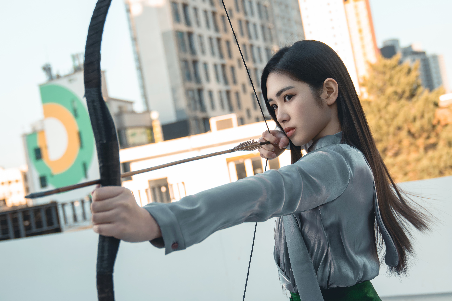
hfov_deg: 38.2
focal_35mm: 52
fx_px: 653
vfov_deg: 26.0
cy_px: 151
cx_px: 218
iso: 160
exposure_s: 1/500
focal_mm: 33
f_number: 2.8
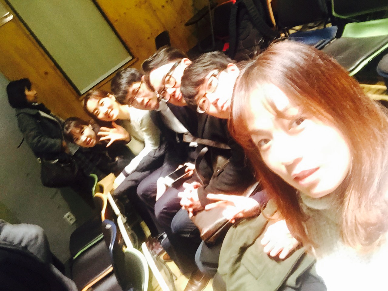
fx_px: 347
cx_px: 194
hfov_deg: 58.4
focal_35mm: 31
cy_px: 146
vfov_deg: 45.4
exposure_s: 1/17
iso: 250
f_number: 2.2
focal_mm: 2.65
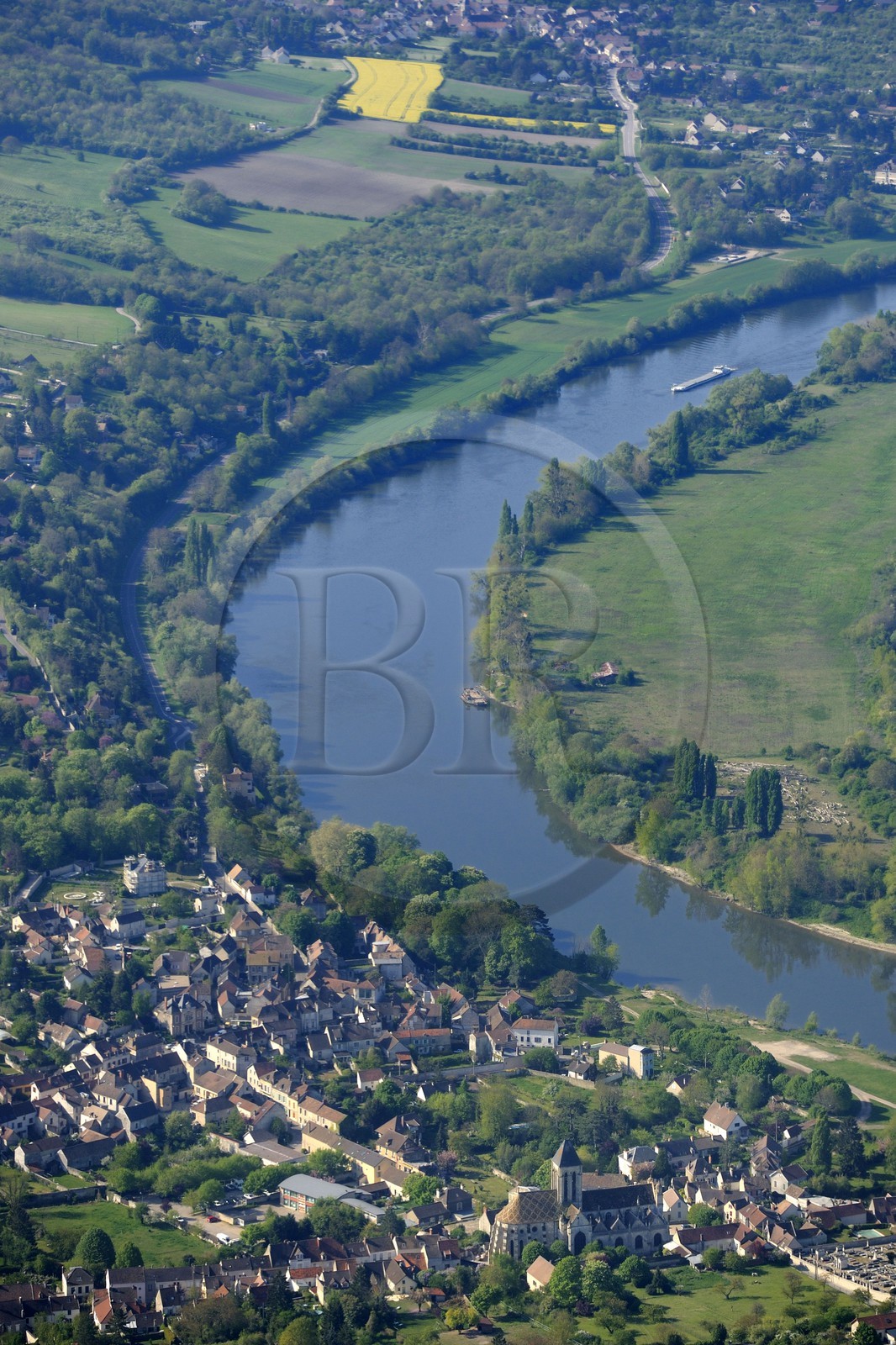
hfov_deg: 9.8
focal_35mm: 140
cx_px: 448
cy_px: 672
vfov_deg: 14.7
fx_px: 5229
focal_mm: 140
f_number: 4
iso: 400
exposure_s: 1/1600
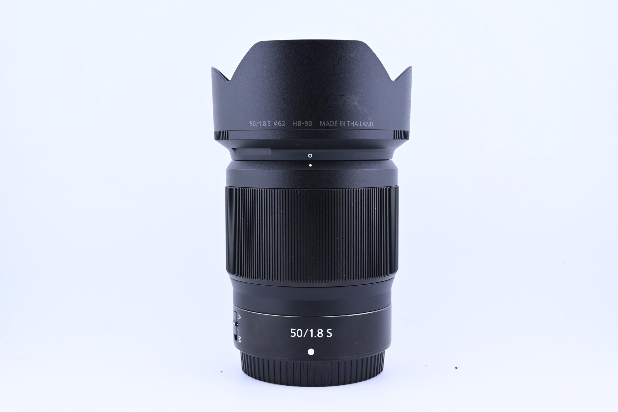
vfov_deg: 28.1
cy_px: 206
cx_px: 309
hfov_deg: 41.1
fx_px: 824
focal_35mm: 48
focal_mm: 32
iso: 640
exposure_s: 1/125
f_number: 11
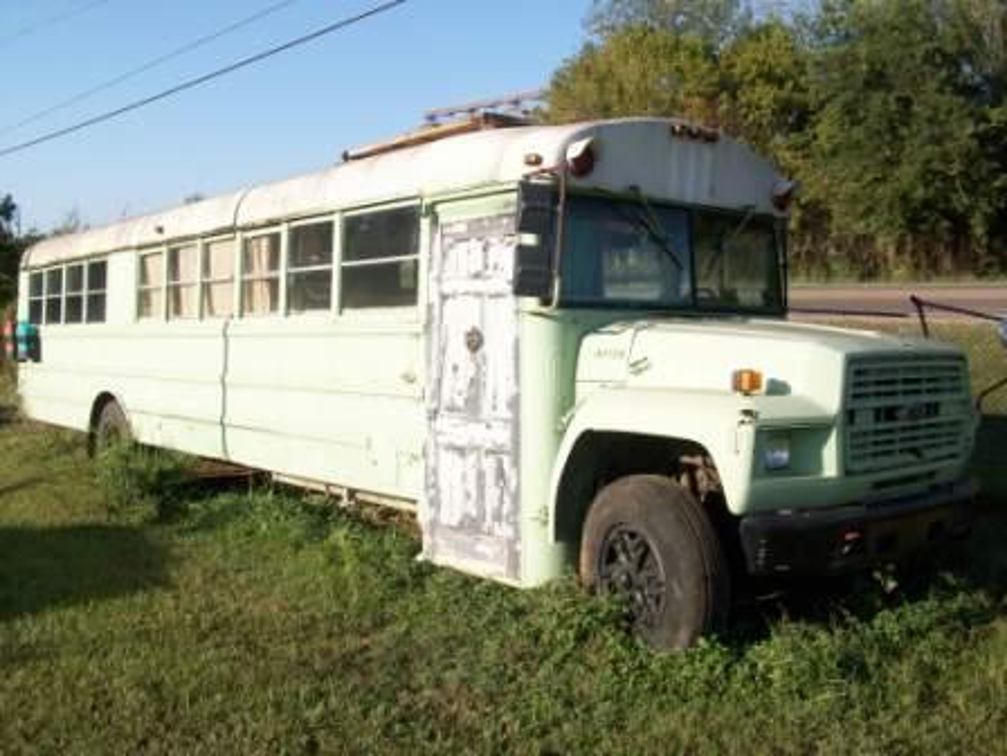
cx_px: 504
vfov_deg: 41.8
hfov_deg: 54.0
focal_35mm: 34
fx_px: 989
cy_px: 378
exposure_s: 1/228
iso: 64
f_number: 5.5
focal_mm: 5.7
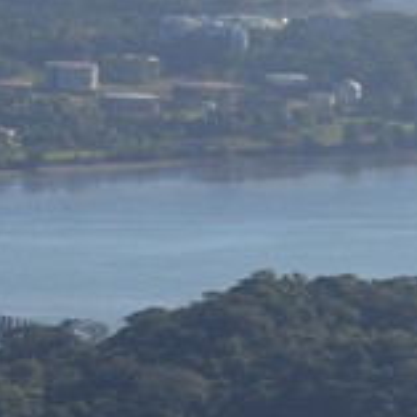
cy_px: 72
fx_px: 8246
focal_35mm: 605
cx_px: -1626
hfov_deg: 2.8
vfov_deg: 2.9
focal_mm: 70
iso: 200
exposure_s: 1/500
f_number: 10
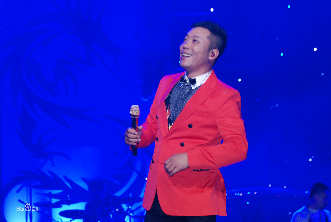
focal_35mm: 120
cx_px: 166
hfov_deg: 17.0
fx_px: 1105
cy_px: 111
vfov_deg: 11.5
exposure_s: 1/60
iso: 1000
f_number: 5
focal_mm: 80
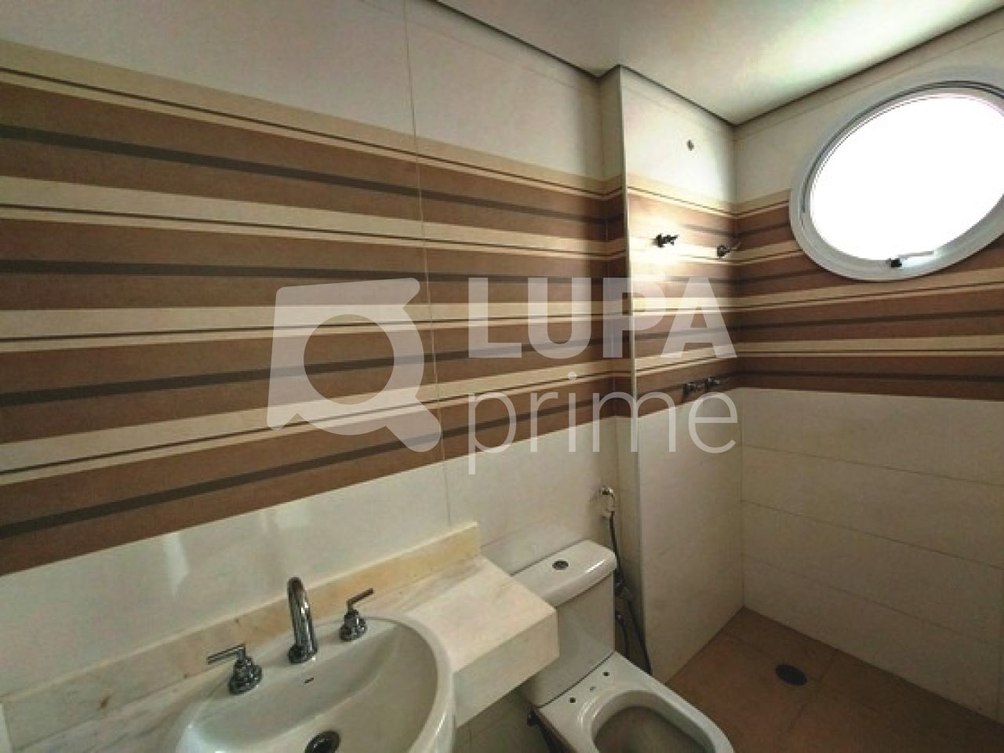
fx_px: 377
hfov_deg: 106.2
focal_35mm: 13
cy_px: 376
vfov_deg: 89.9
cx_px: 502
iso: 125
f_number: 2.2
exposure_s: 1/60
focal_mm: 1.74
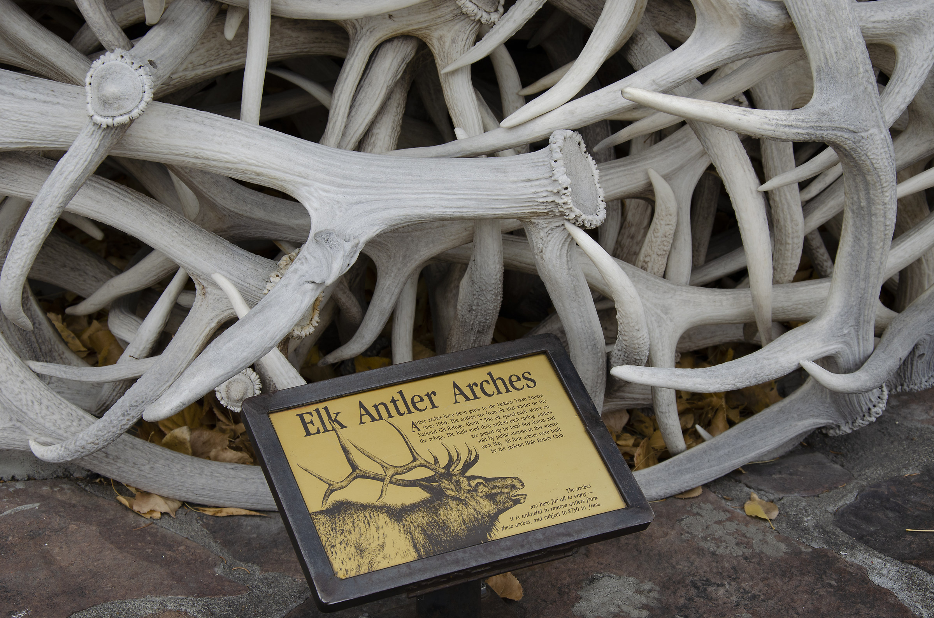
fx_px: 1748
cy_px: 309
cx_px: 467
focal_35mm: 68
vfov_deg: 20.1
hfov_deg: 29.9
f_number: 6.3
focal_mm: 45
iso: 200
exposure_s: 1/320
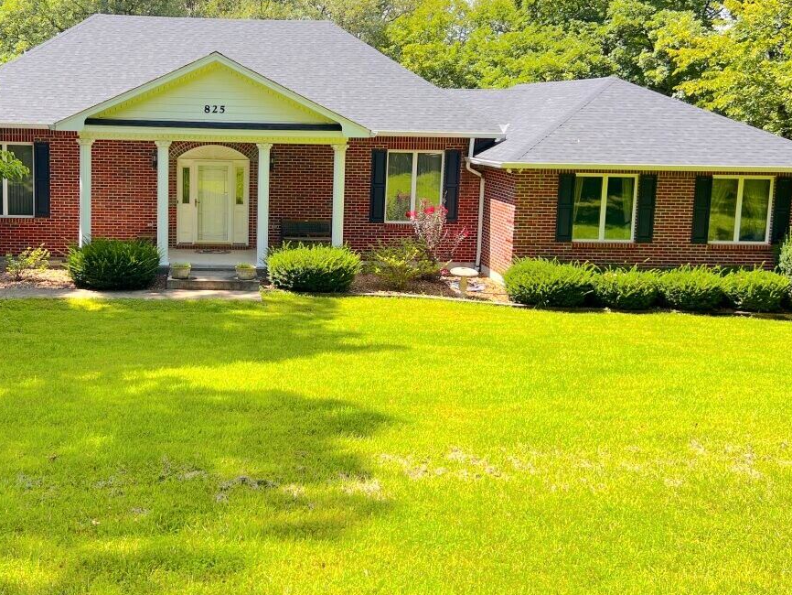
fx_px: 915
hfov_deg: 45.9
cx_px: 253
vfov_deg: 35.8
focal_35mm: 40
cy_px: 222
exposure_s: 1/1361
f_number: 1.5
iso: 50
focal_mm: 5.7
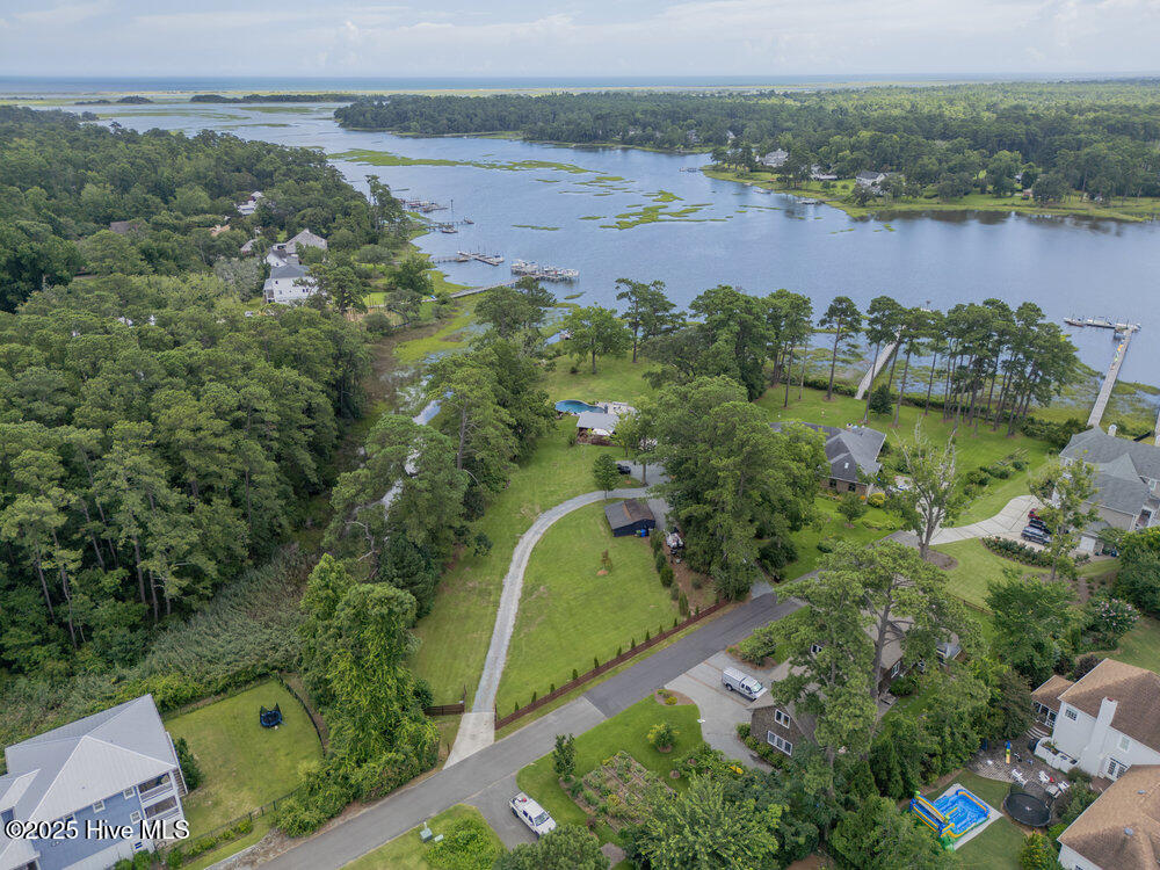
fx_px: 804
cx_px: 580
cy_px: 435
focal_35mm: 24
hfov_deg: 71.6
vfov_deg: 56.8
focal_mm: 6.72
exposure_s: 1/1000
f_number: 1.7
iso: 110
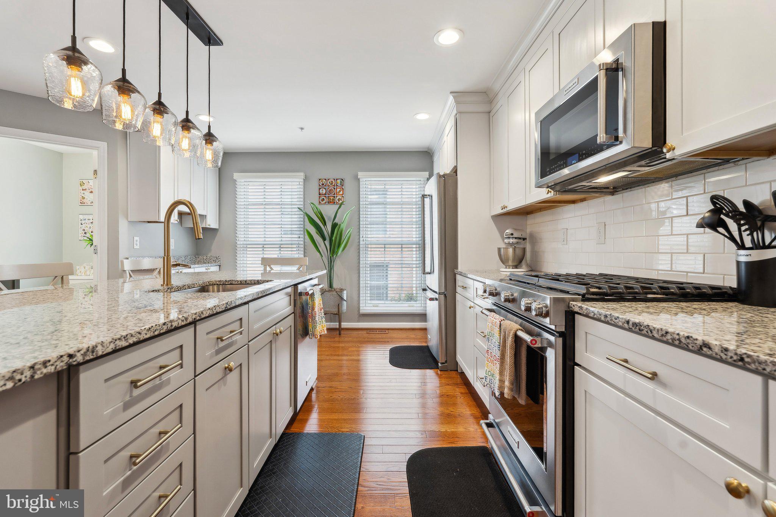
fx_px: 356
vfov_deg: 72.0
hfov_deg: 95.0
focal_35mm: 16
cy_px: 258
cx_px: 388
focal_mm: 16.5
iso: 200
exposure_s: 1/6
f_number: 7.1
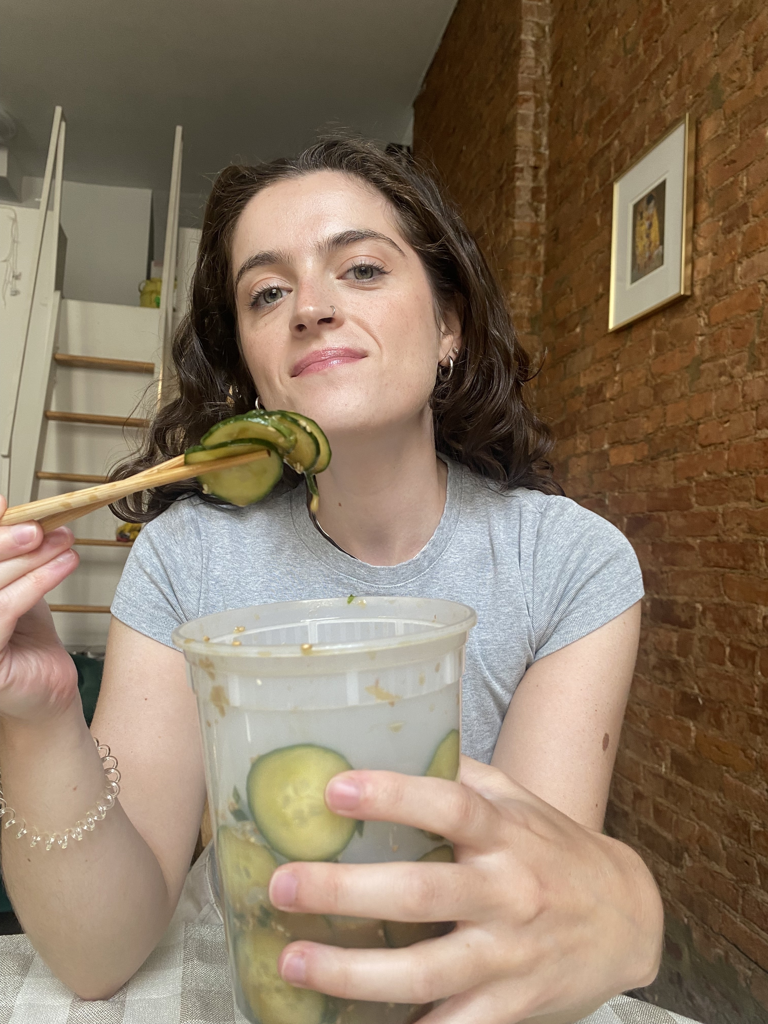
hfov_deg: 53.1
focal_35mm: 26
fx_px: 769
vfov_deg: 67.3
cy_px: 512
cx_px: 384
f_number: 1.8
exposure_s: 1/50
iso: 100
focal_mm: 4.25
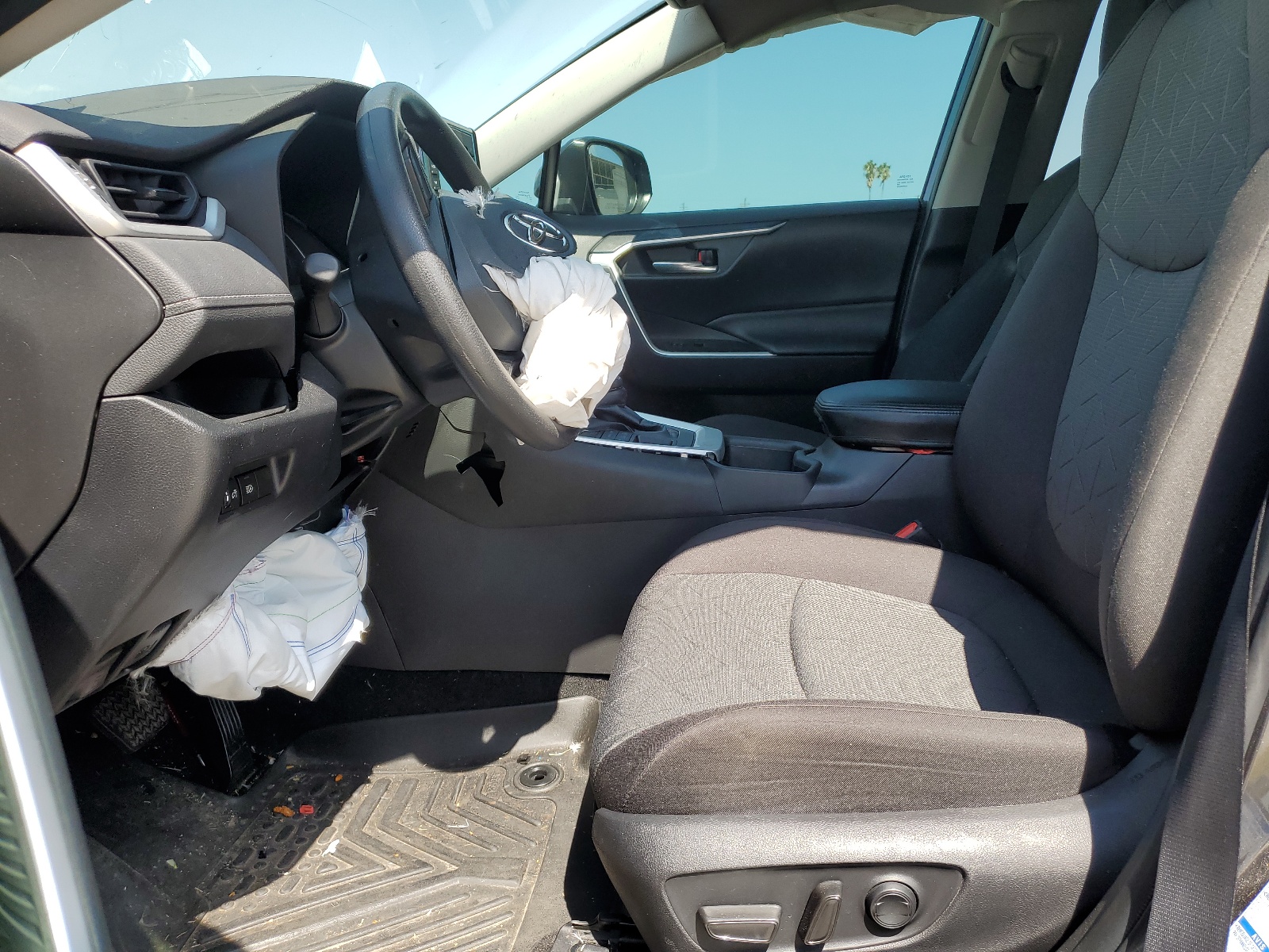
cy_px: 476
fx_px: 953
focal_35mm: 26
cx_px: 634
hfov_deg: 67.3
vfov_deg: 53.1
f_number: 1.5
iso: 50
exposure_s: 1/833
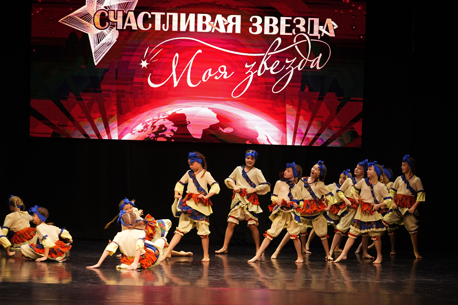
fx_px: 1488
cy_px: 152
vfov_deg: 11.7
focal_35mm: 117
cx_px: 229
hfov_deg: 17.5
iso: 1250
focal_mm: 78
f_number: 2.8
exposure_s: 1/400
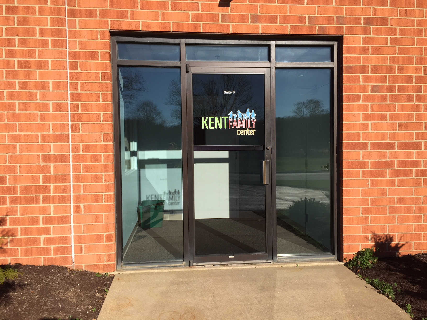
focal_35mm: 29
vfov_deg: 48.2
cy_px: 160
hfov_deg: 61.7
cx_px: 214
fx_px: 358
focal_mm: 4.15
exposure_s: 1/2083
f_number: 2.2
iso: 32
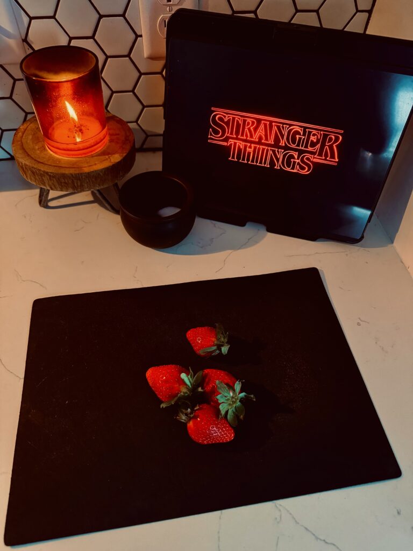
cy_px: 276
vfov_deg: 71.6
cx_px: 206
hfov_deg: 56.8
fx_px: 382
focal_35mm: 24
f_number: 1.78
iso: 800
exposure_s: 1/40
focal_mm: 6.76
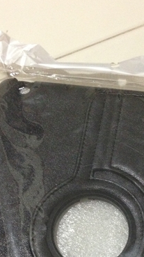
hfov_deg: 18.5
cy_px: 216
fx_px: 442
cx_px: 86
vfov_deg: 31.3
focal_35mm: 65
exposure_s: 1/15
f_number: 2.4
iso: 400
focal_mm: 4.13
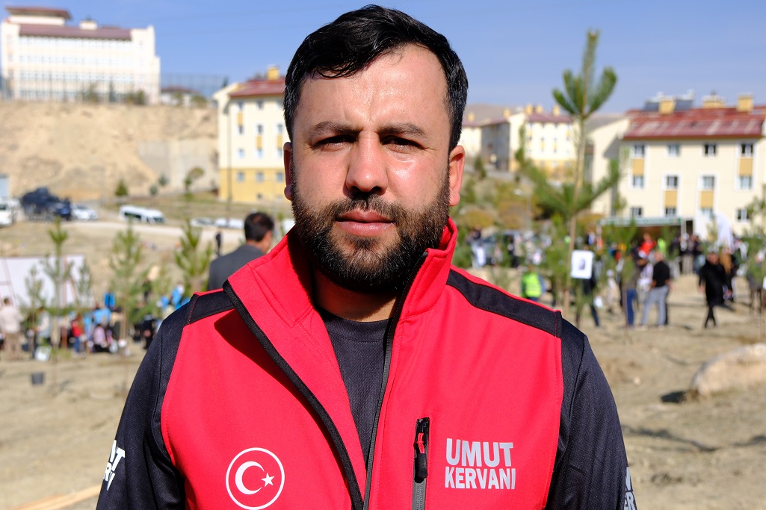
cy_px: 297
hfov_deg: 48.5
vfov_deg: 33.3
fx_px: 851
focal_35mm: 40
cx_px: 369
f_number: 4
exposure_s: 1/2500
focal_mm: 20.2
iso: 320
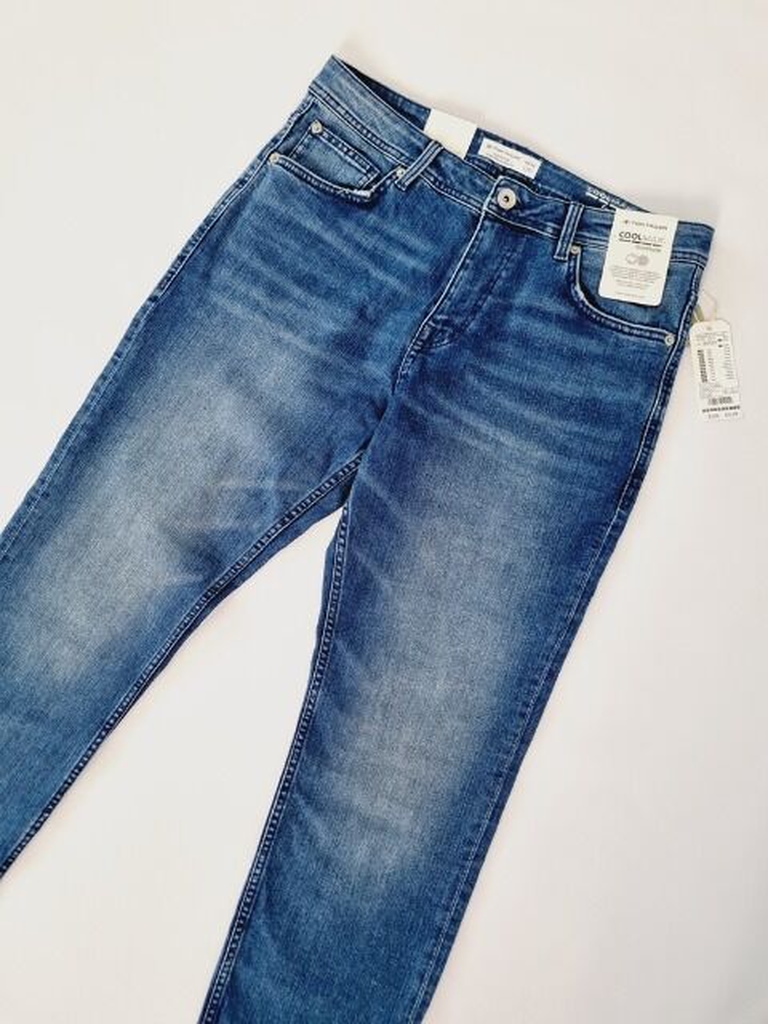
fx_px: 769
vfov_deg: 67.3
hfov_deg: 53.1
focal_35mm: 26
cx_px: 384
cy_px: 512
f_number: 1.8
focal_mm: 5.4
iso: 50
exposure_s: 1/143
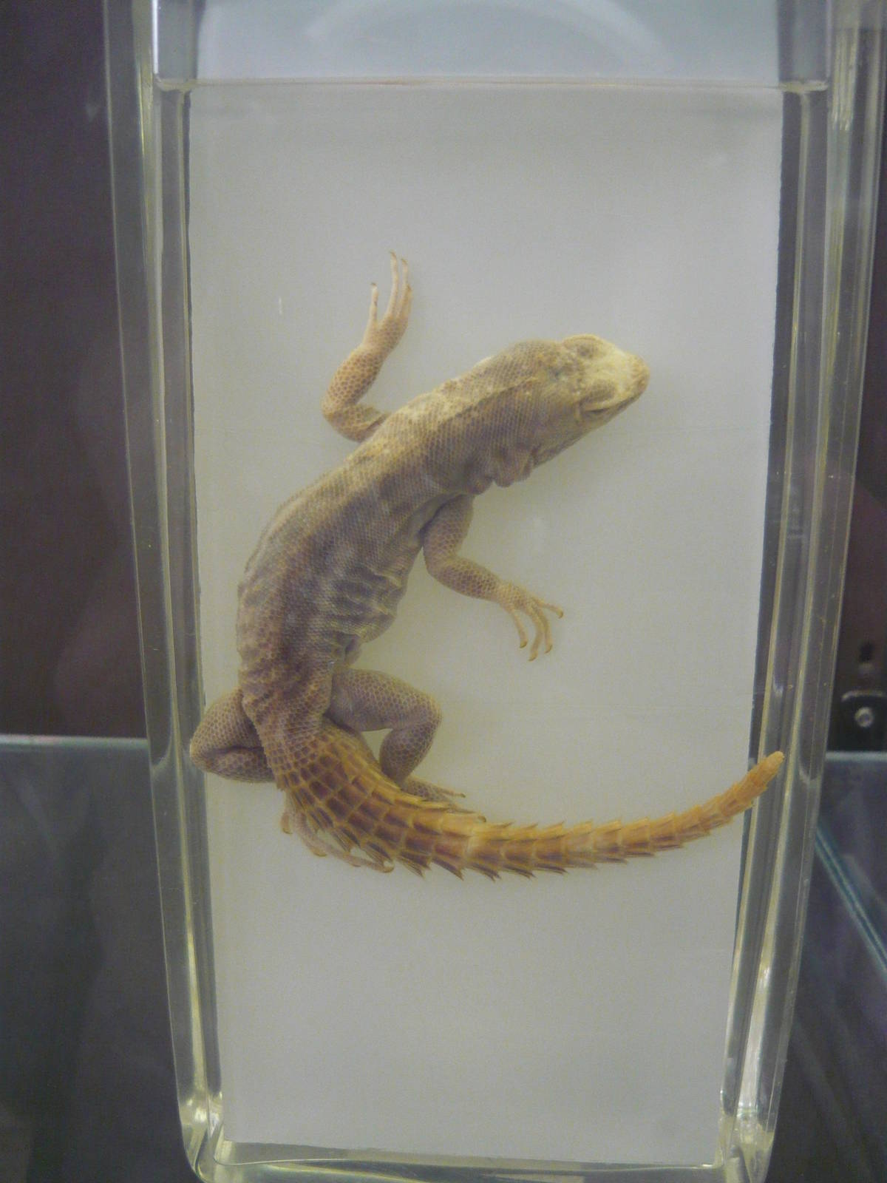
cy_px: 592
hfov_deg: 42.9
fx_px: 1127
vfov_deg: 55.4
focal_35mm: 33
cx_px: 444
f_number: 2.8
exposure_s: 1/30
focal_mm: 5.5
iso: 400
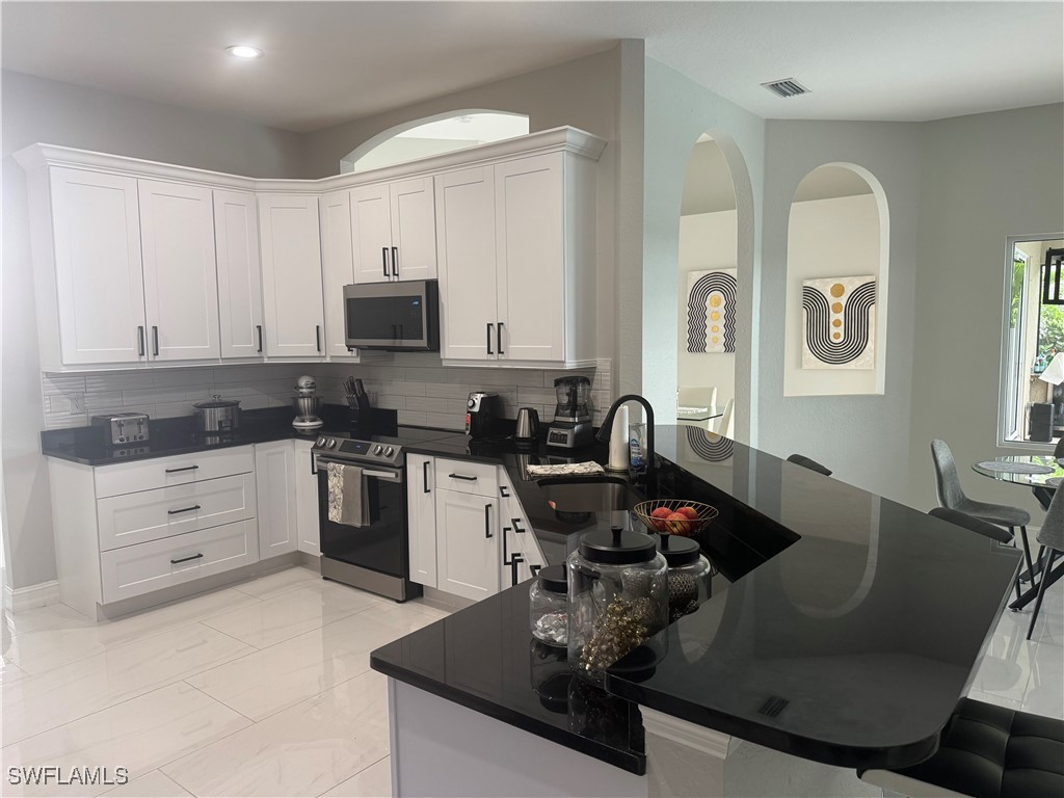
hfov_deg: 71.6
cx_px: 532
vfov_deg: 56.8
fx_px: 738
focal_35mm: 24
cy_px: 399
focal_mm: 6.76
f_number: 1.78
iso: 250
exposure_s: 1/60
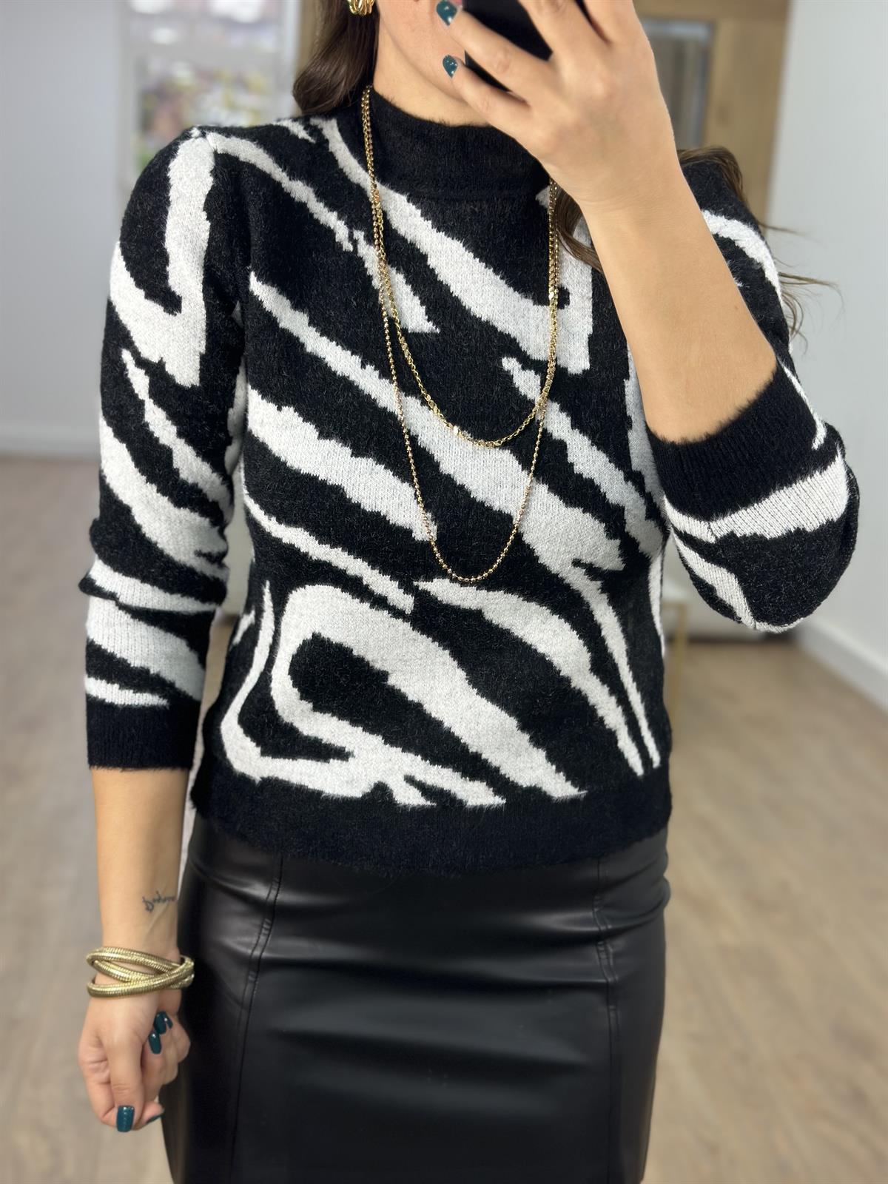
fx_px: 1642
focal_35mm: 48
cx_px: 444
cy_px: 592
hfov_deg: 30.3
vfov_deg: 39.7
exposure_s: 1/100
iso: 64
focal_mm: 6.86
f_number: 1.78
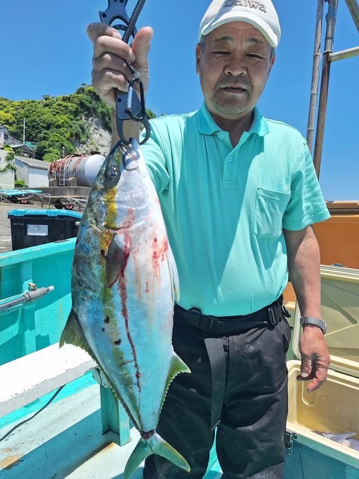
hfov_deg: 58.9
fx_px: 318
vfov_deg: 73.9
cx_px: 180
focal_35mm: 23
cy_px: 240
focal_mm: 5.54
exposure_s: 1/2825
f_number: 1.8
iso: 40
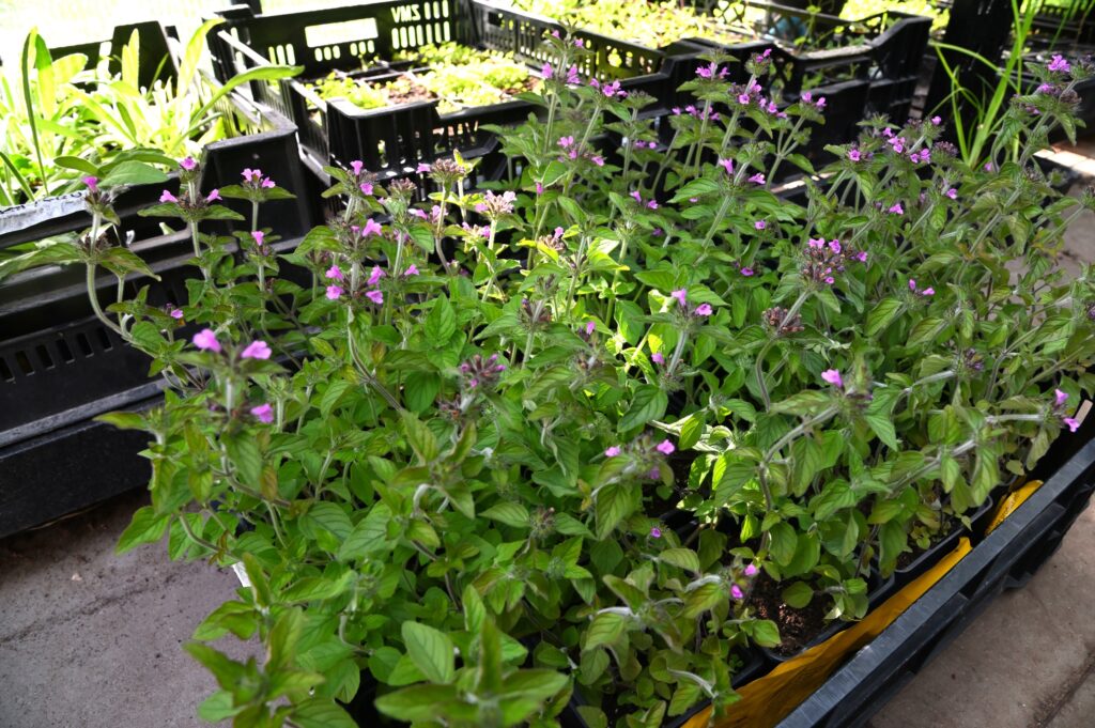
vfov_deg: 53.1
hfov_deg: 73.8
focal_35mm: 24
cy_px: 364
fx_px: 729
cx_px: 548
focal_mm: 24
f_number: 8
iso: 1250
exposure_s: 1/50
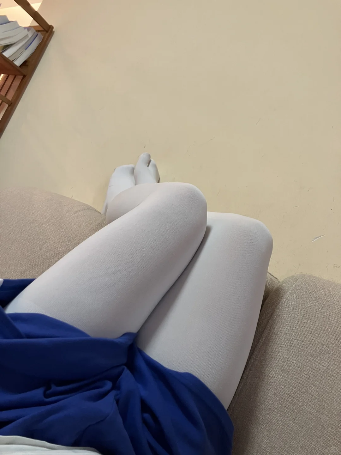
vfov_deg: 63.4
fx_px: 368
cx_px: 170
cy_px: 228
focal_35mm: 28
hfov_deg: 49.7
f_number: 1.8
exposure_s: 1/25
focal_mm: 3.99
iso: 320
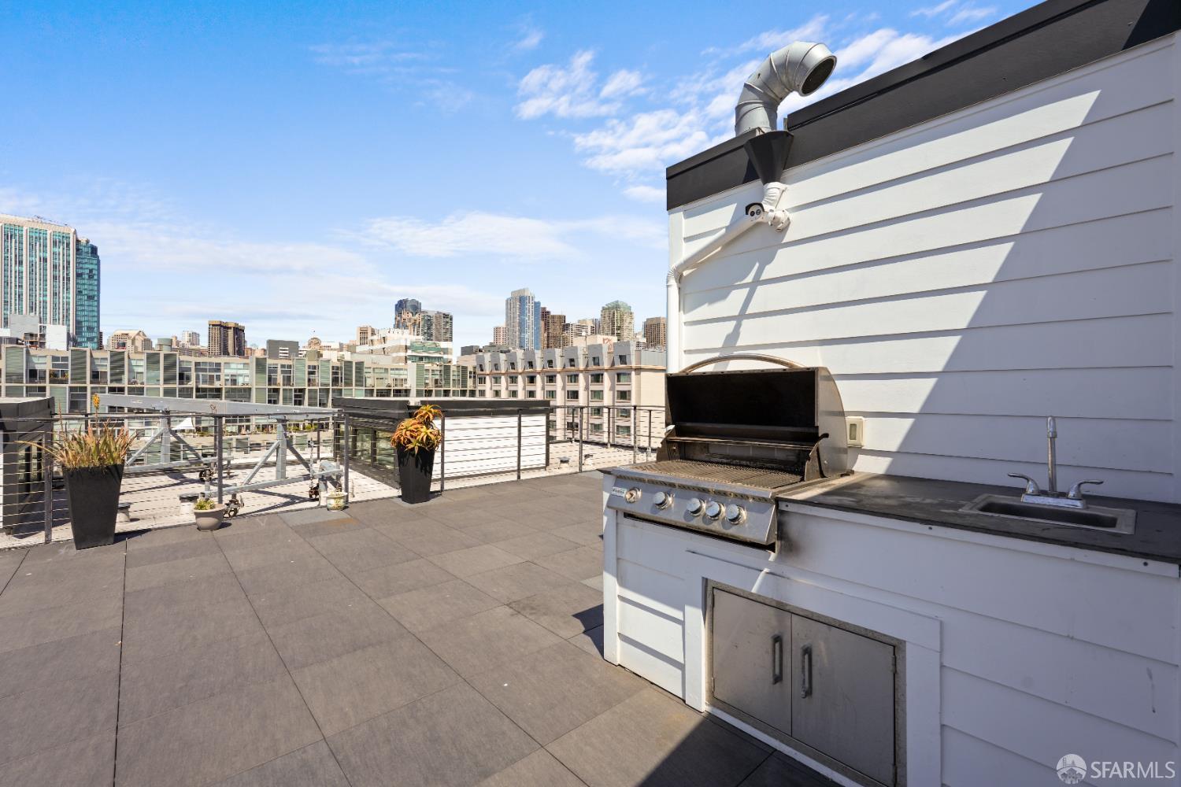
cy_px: 394
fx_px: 525
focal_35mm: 16
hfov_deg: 96.7
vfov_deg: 73.7
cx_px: 590
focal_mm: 16
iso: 100
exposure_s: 1/320
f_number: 8
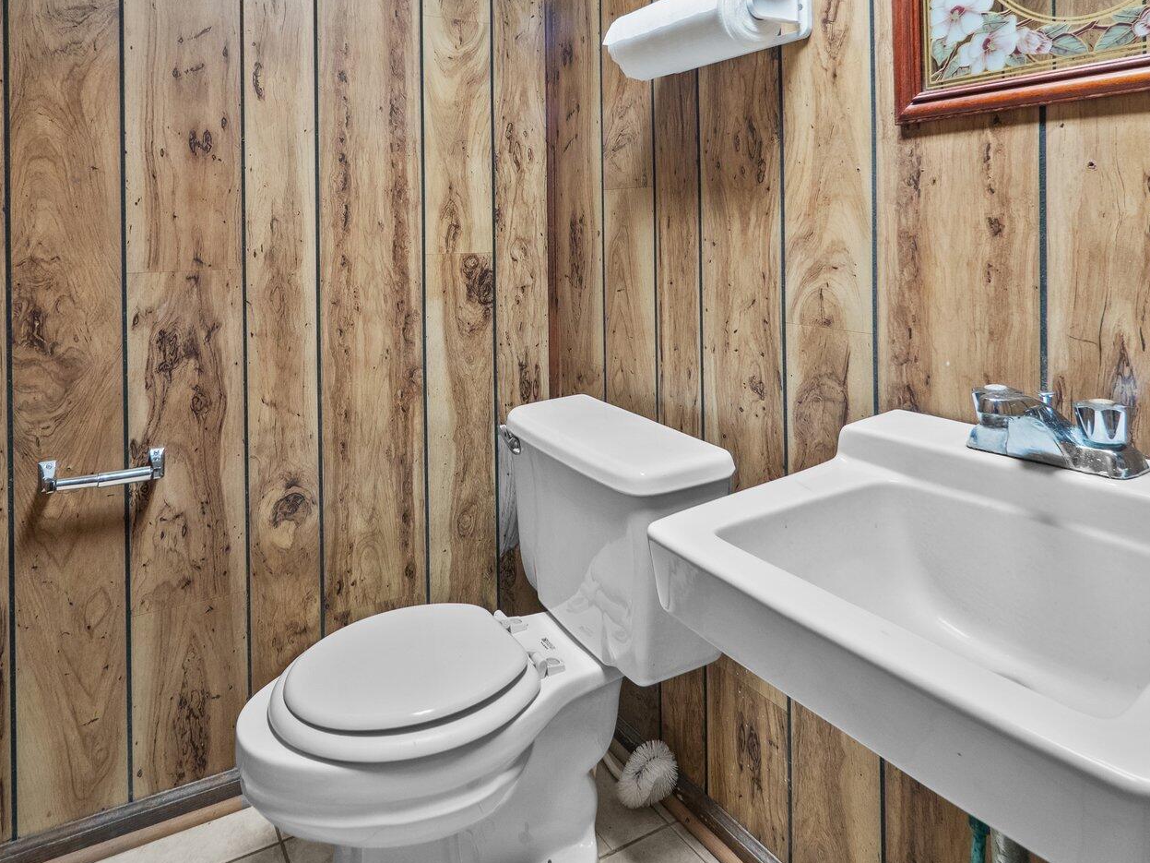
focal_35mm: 23
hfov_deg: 73.8
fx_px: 764
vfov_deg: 56.1
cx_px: 522
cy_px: 218
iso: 400
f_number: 4
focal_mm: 7
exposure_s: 1/4
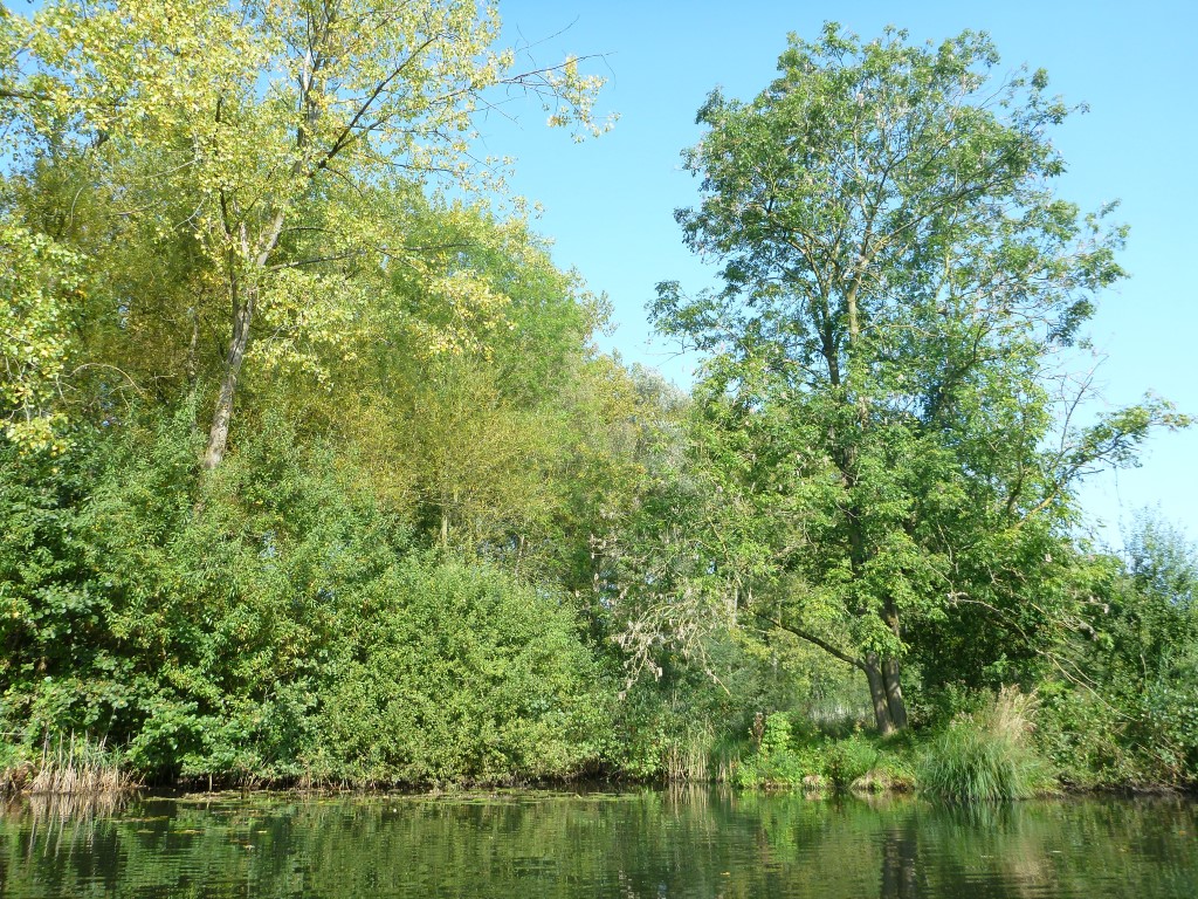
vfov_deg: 49.7
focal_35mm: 28
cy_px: 450
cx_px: 599
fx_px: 969
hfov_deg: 63.4
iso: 100
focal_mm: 4.9
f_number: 3.3
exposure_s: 1/250
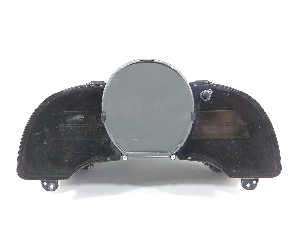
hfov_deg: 71.6
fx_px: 213
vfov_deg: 56.8
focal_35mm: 24
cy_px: 115
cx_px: 154
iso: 200
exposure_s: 1/50
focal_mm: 5.23
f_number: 1.8
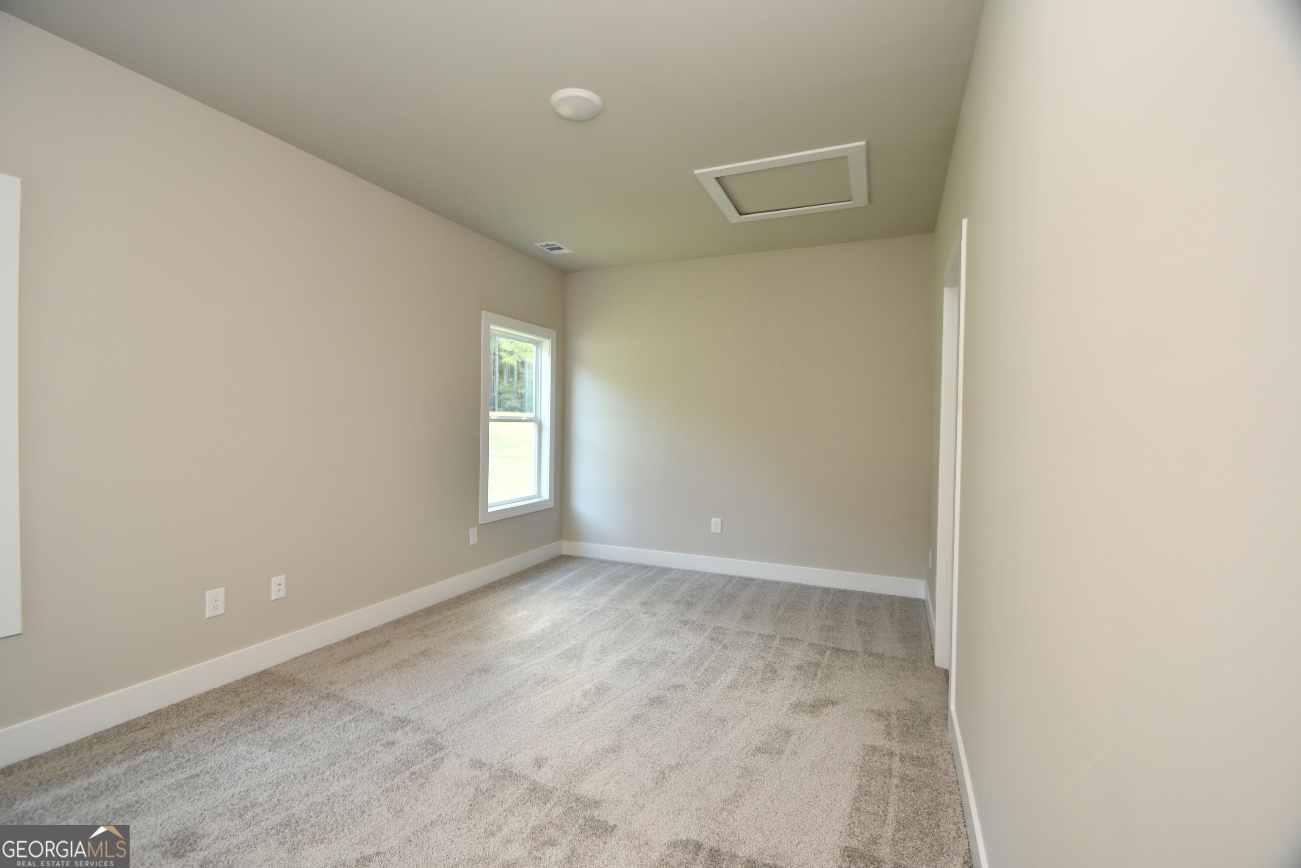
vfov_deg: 77.3
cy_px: 434
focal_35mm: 15
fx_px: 542
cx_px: 650
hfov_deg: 100.4
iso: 500
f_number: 4
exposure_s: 1/60
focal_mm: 10
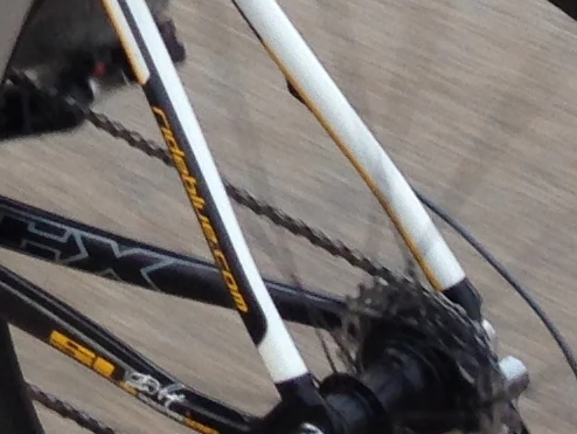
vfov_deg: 6.4
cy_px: -760
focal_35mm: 218
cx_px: -855
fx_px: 3636
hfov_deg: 8.3
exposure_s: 1/230
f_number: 2.4
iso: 50
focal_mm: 4.12
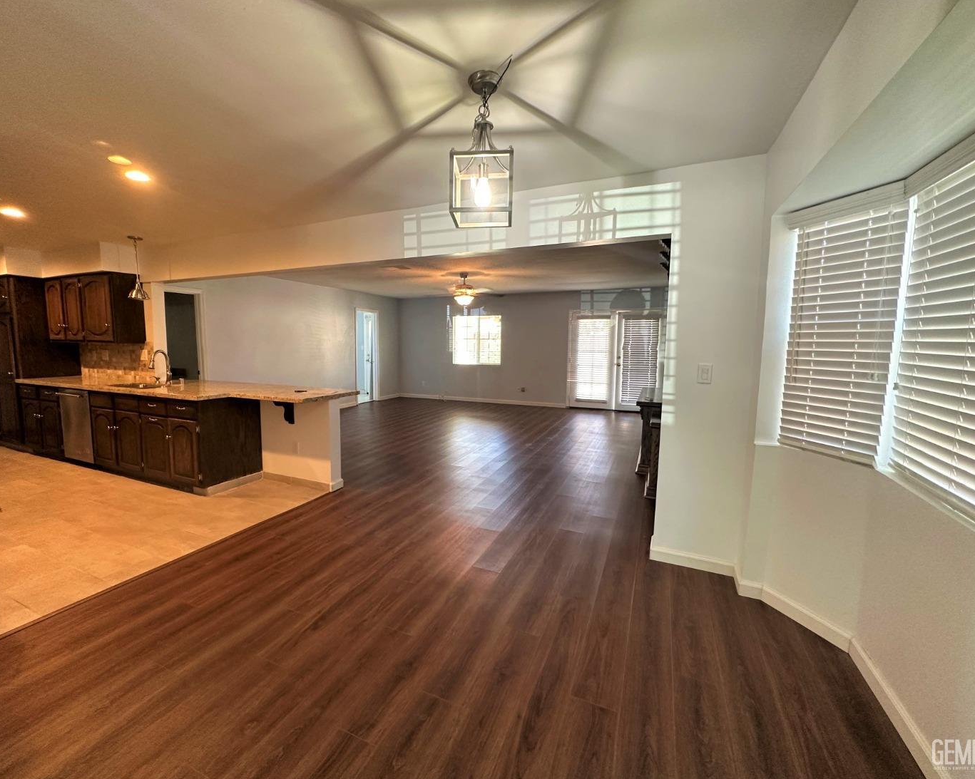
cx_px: 462
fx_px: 433
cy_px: 387
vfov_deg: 84.0
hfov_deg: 96.7
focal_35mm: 15
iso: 250
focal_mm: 2.22
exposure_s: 1/60
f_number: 2.2
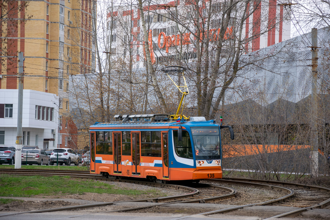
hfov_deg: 13.0
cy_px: 110
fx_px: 1444
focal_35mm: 158
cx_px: 165
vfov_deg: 8.7
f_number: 5.6
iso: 200
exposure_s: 1/400
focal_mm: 105
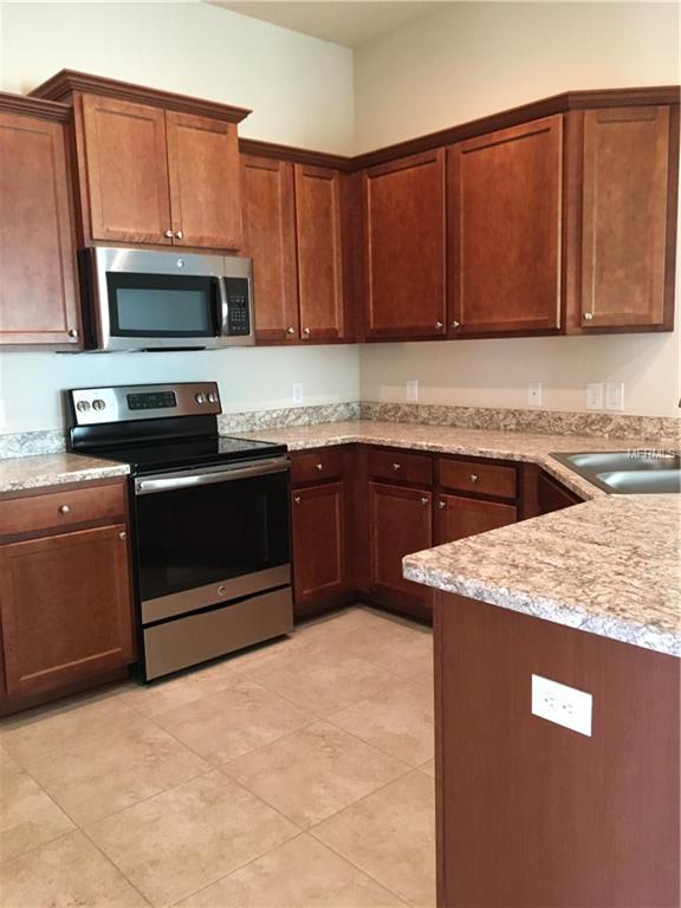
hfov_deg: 48.2
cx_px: 340
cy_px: 454
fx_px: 761
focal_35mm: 29
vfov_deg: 61.7
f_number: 2.2
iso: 160
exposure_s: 1/30
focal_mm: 4.15
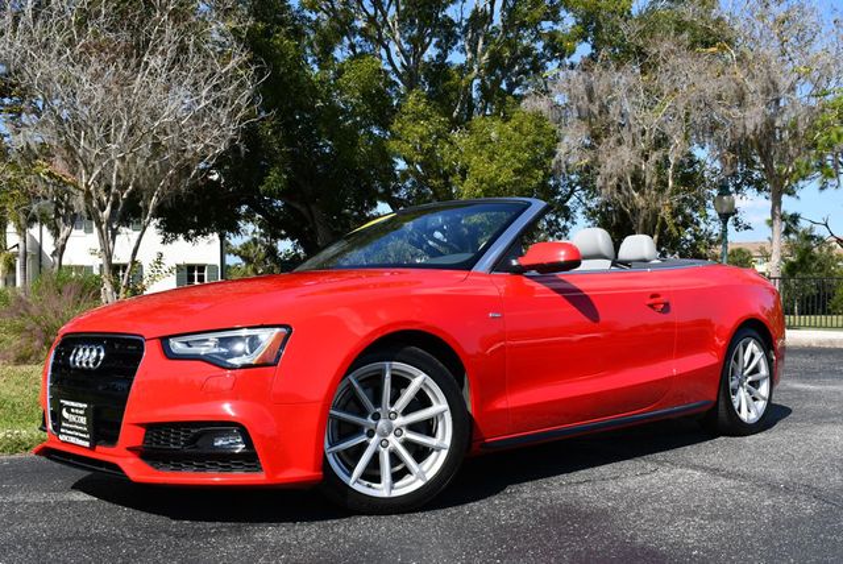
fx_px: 937
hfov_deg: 48.4
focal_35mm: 40
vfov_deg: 33.5
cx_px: 422
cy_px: 282
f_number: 8
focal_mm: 20
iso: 100
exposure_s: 1/250
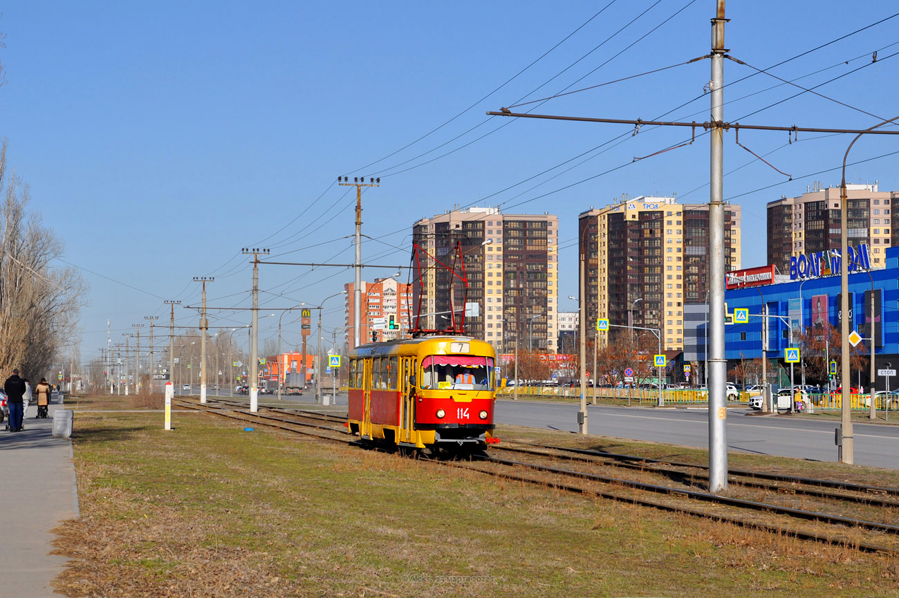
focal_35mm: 72
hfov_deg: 28.1
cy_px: 299
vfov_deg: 18.9
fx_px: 1797
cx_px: 450
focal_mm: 48
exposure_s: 1/640
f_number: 9
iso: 200
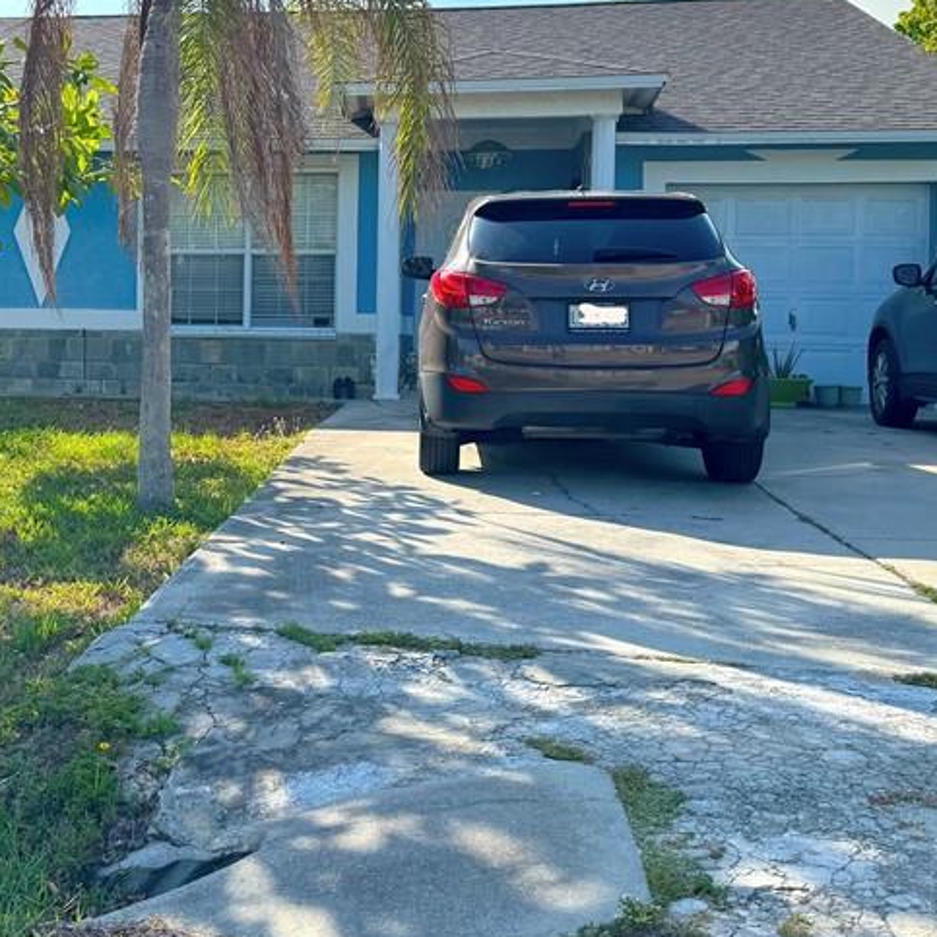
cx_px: 242
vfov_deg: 37.2
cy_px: 324
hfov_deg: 36.7
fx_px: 1378
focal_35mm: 45
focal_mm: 6.76
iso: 80
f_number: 1.78
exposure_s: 1/3802
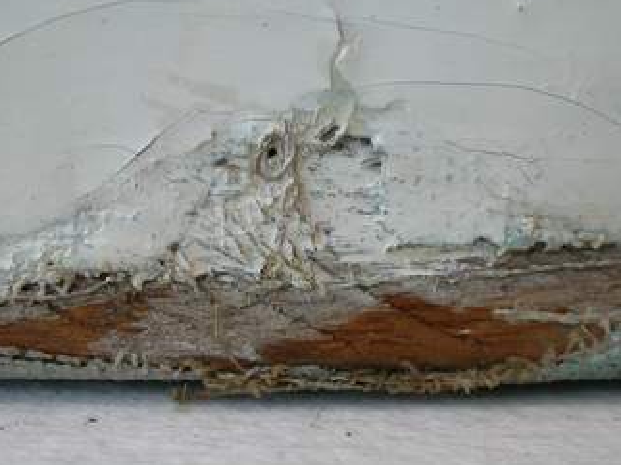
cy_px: 272
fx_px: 1237
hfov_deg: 28.2
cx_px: 336
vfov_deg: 21.3
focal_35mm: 69
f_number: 2.9
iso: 100
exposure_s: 1/96.4
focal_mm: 11.1
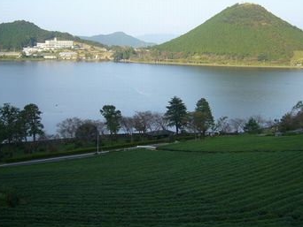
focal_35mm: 46
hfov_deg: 41.1
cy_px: 88
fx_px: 403
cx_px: 174
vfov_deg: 31.4
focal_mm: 5.8
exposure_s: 1/500
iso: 80
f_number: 2.8
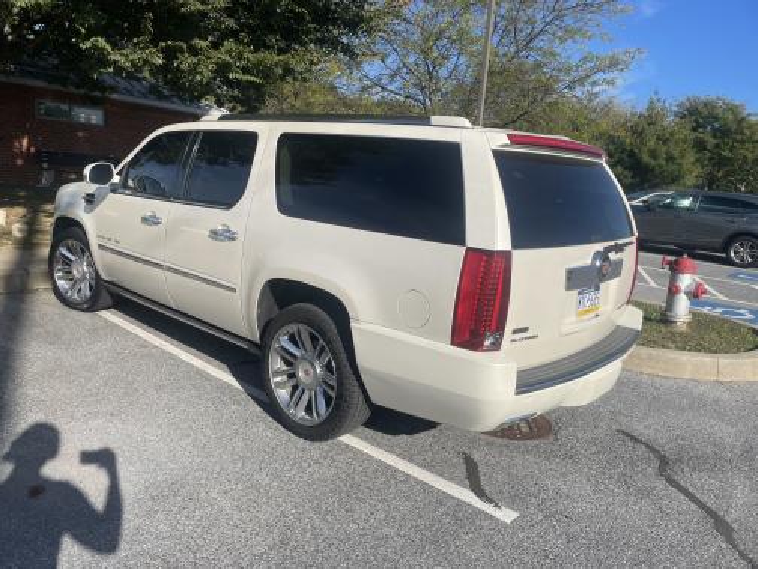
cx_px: 379
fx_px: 569
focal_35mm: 26
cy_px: 284
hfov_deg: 67.3
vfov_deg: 53.1
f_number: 1.6
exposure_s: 1/4464
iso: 32
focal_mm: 4.2
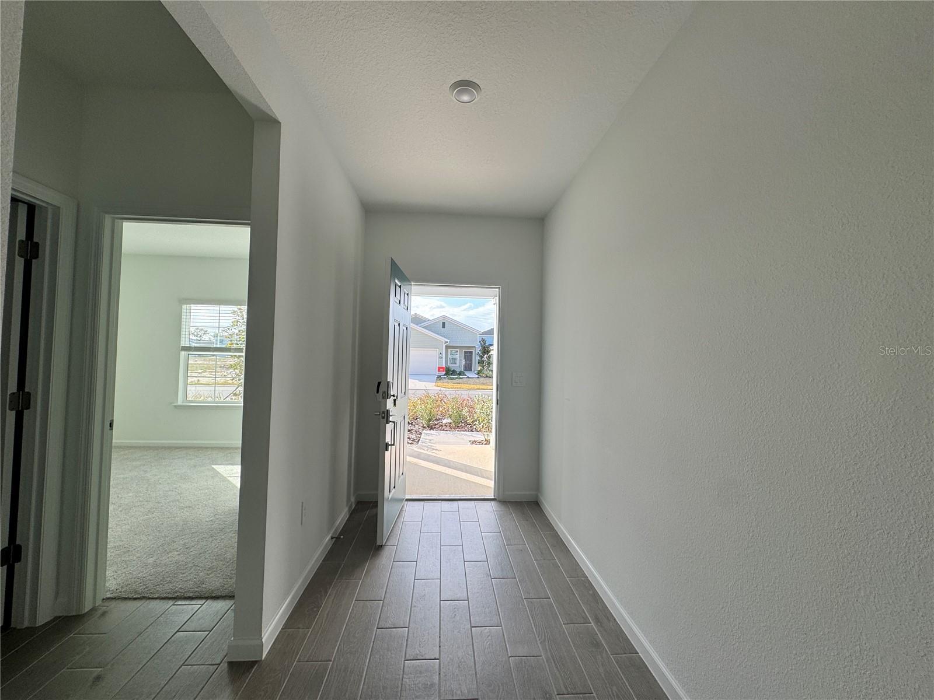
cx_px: 467
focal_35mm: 14
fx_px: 378
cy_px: 350
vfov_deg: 85.7
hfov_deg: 102.1
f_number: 2.2
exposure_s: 1/346
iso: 40
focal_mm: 2.22
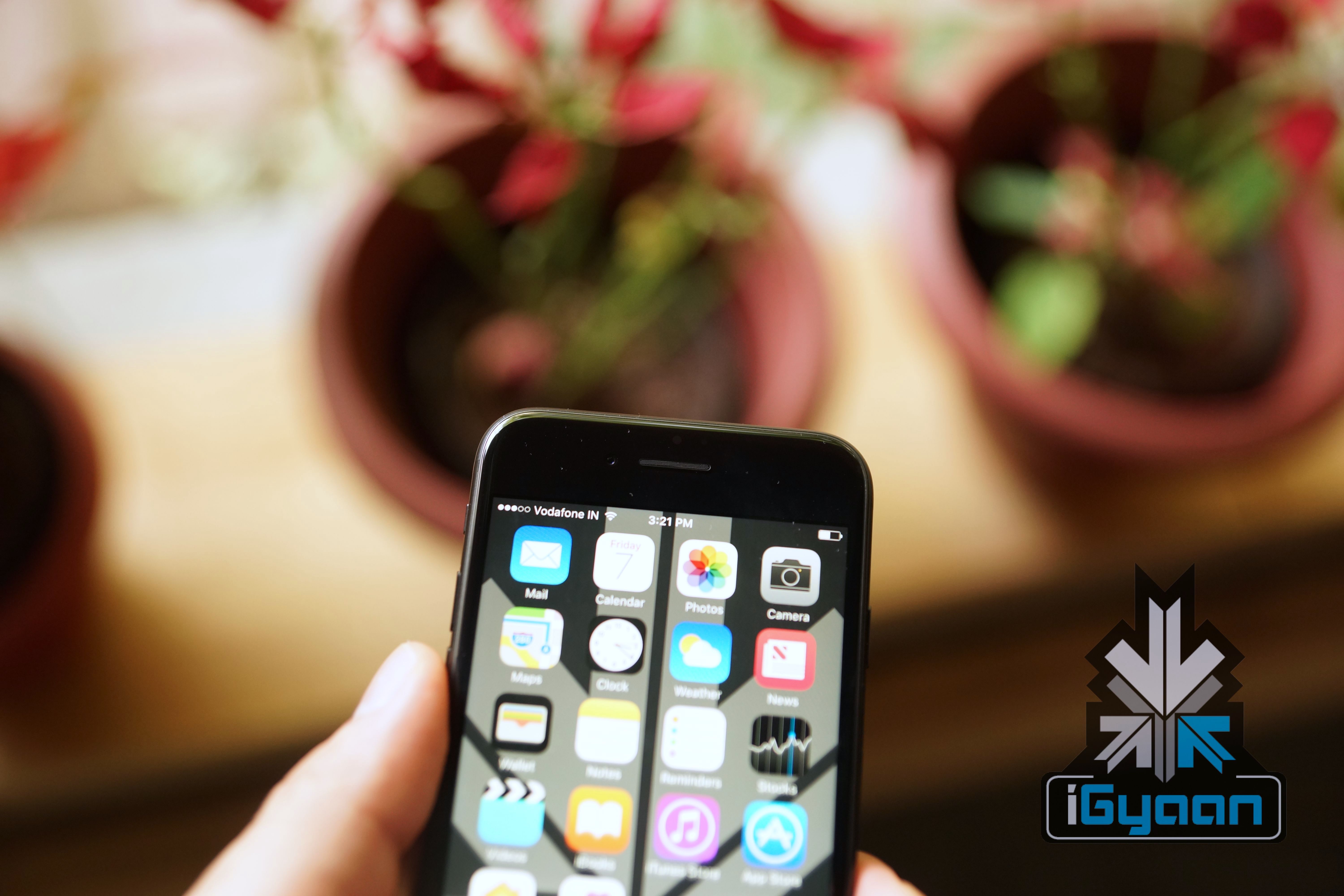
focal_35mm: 45
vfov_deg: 29.9
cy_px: 448
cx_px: 672
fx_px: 1680
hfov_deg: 43.6
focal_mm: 45
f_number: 2.8
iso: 800
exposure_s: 1/60
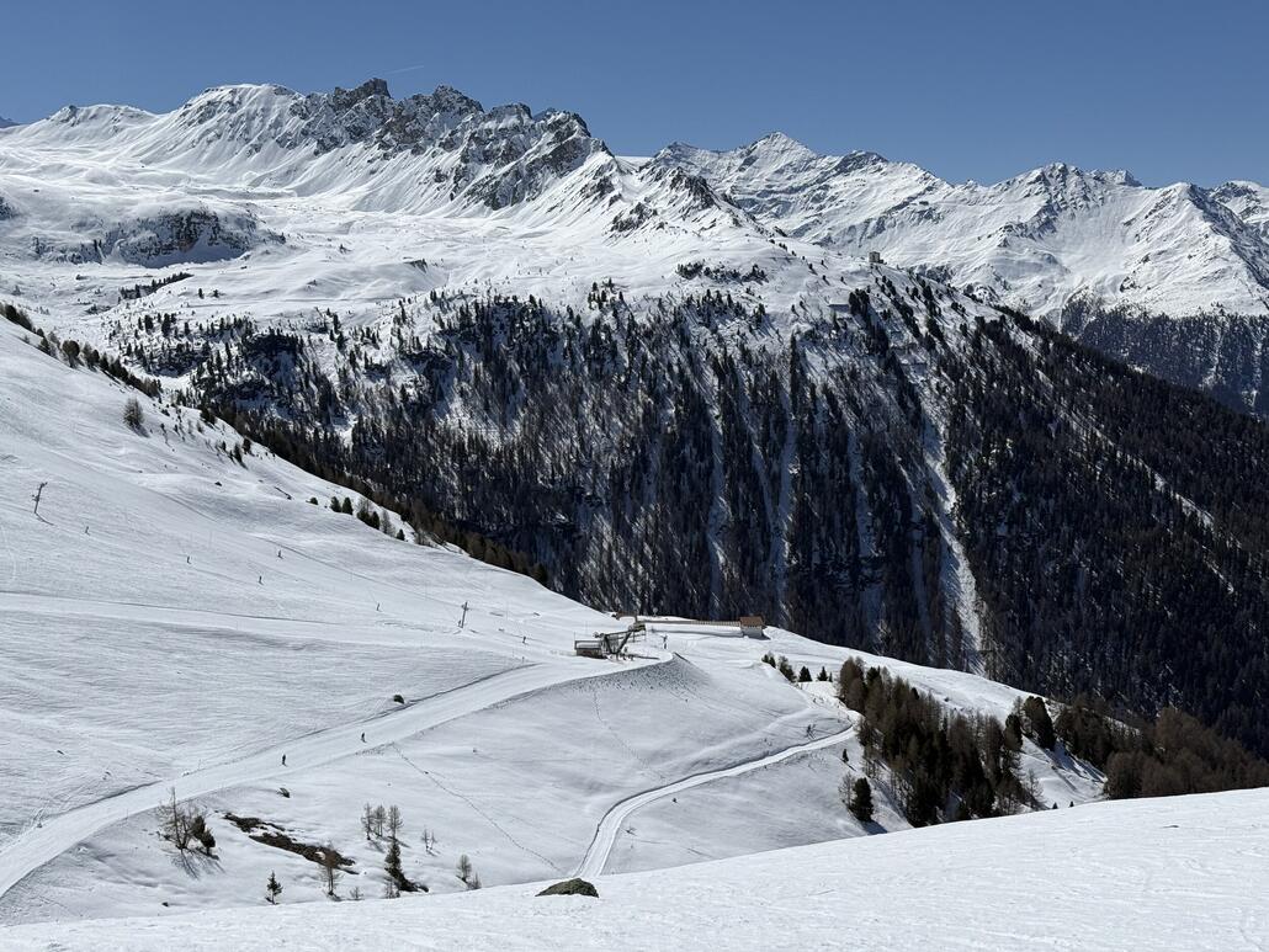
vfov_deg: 30.3
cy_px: 476
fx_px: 1760
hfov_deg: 39.6
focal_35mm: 48
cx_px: 634
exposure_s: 1/16129
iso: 50
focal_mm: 6.76
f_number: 1.78
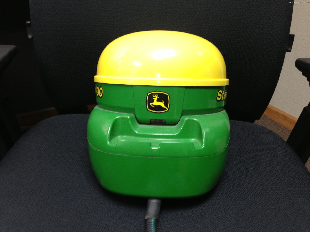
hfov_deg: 55.4
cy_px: 116
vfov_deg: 42.9
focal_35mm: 33
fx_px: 296
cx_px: 155
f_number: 2.4
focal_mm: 4.13
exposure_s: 1/20
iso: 100
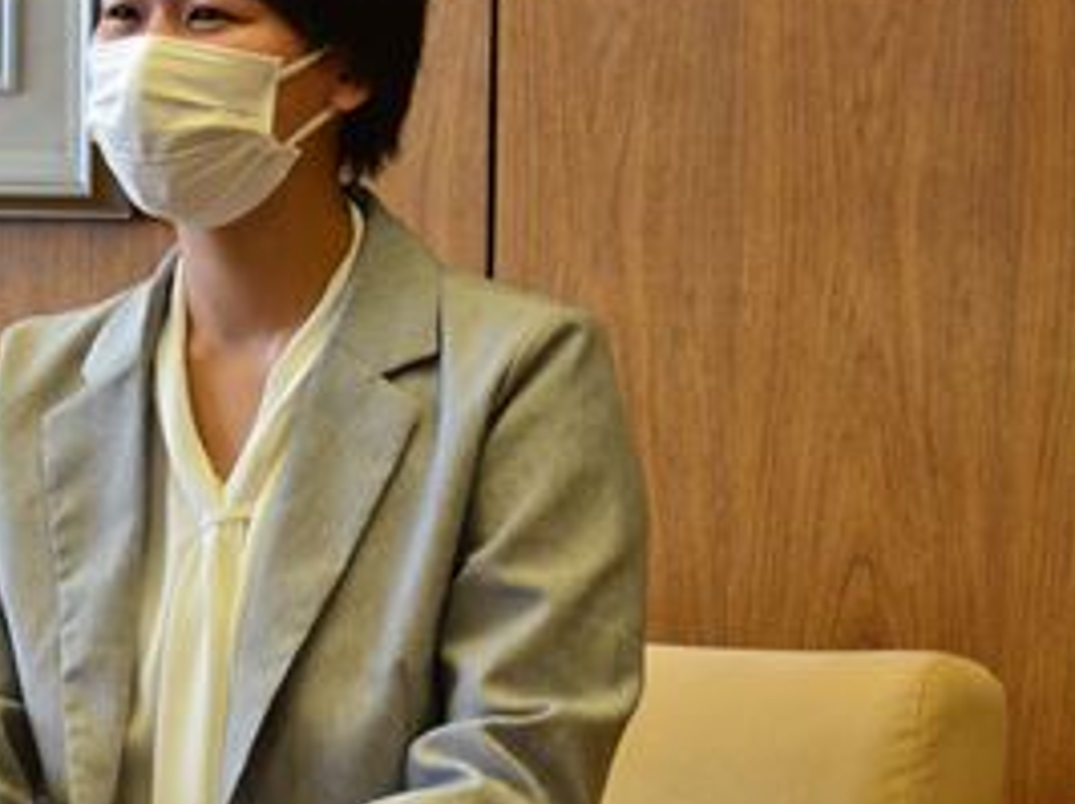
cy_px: 479
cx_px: 73
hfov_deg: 9.3
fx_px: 6547
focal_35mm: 211
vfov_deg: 7.0
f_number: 5.6
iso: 1600
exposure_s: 1/160
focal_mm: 78
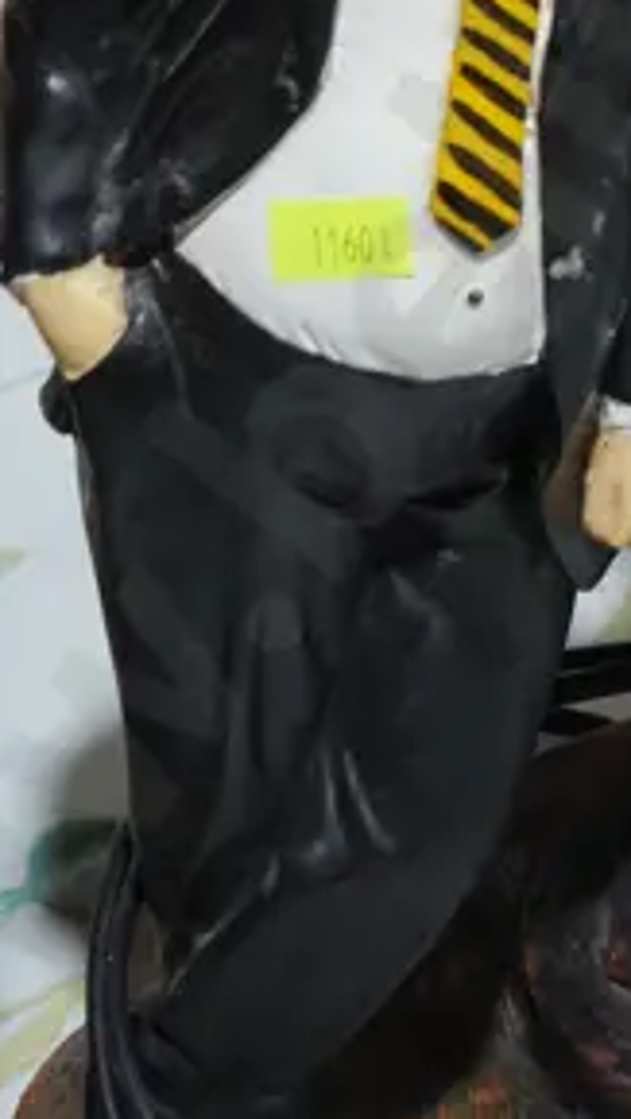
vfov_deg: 14.8
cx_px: 904
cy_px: -321
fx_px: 4126
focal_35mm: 139
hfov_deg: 8.6
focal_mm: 18
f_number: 4
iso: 250
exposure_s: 1/60
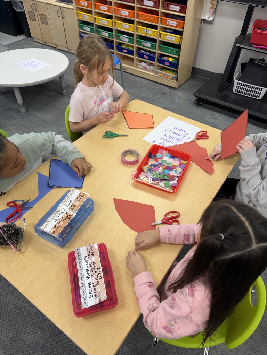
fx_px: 247
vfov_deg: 71.6
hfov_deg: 56.8
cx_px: 134
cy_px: 178
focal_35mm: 24
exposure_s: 1/120
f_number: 1.78
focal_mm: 6.76
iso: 125
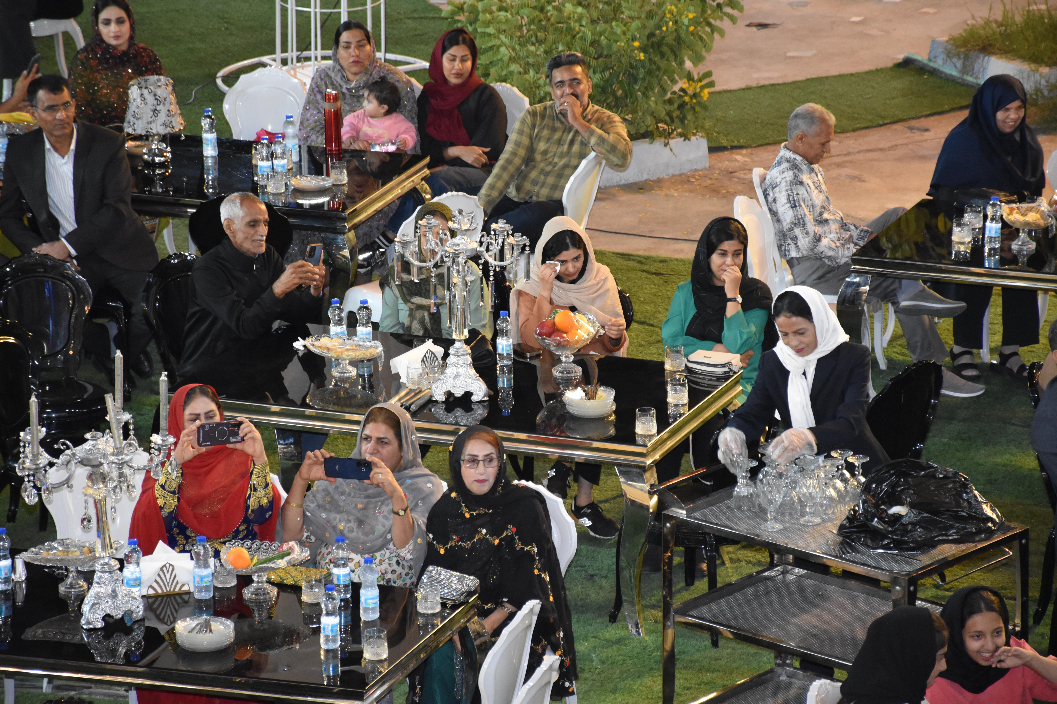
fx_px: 5108
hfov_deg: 11.8
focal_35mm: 174
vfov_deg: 7.9
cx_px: 528
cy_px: 352
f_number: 5.6
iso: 2200
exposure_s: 1/60
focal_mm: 116
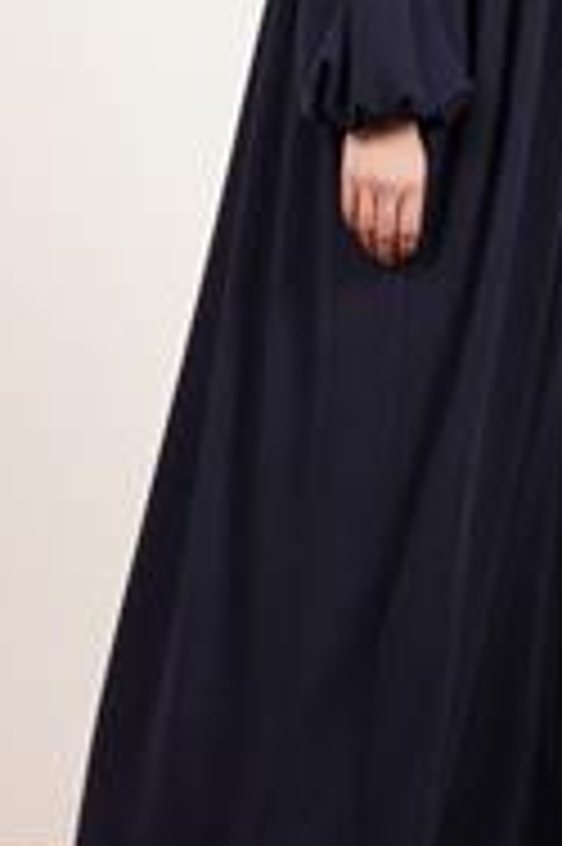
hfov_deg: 11.2
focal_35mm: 119
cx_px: 733
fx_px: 2798
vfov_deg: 16.7
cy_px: -58
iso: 640
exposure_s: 1/640
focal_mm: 37.4
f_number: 11
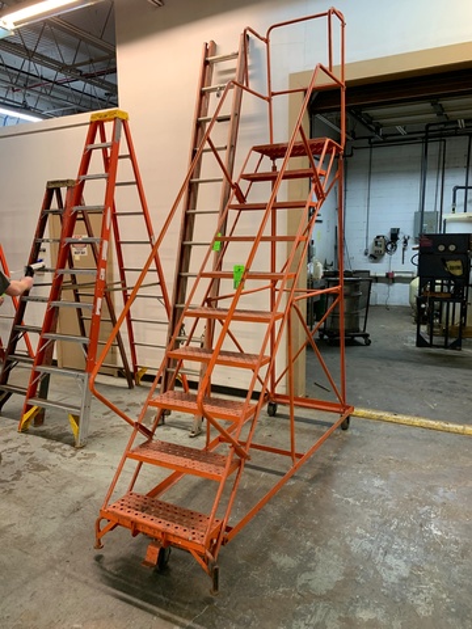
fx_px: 473
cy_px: 314
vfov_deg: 67.3
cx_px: 236
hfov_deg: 53.1
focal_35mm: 26
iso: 125
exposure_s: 1/60
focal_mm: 4.25
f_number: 1.8
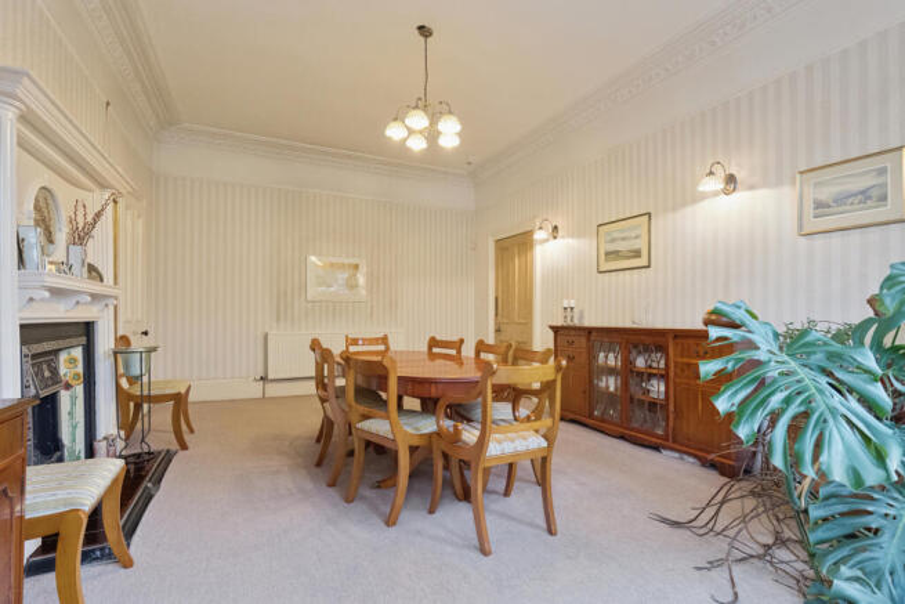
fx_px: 402
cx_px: 452
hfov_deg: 96.7
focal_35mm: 16
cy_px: 302
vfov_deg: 73.8
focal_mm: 16
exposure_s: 1/50
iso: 5000
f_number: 5.6
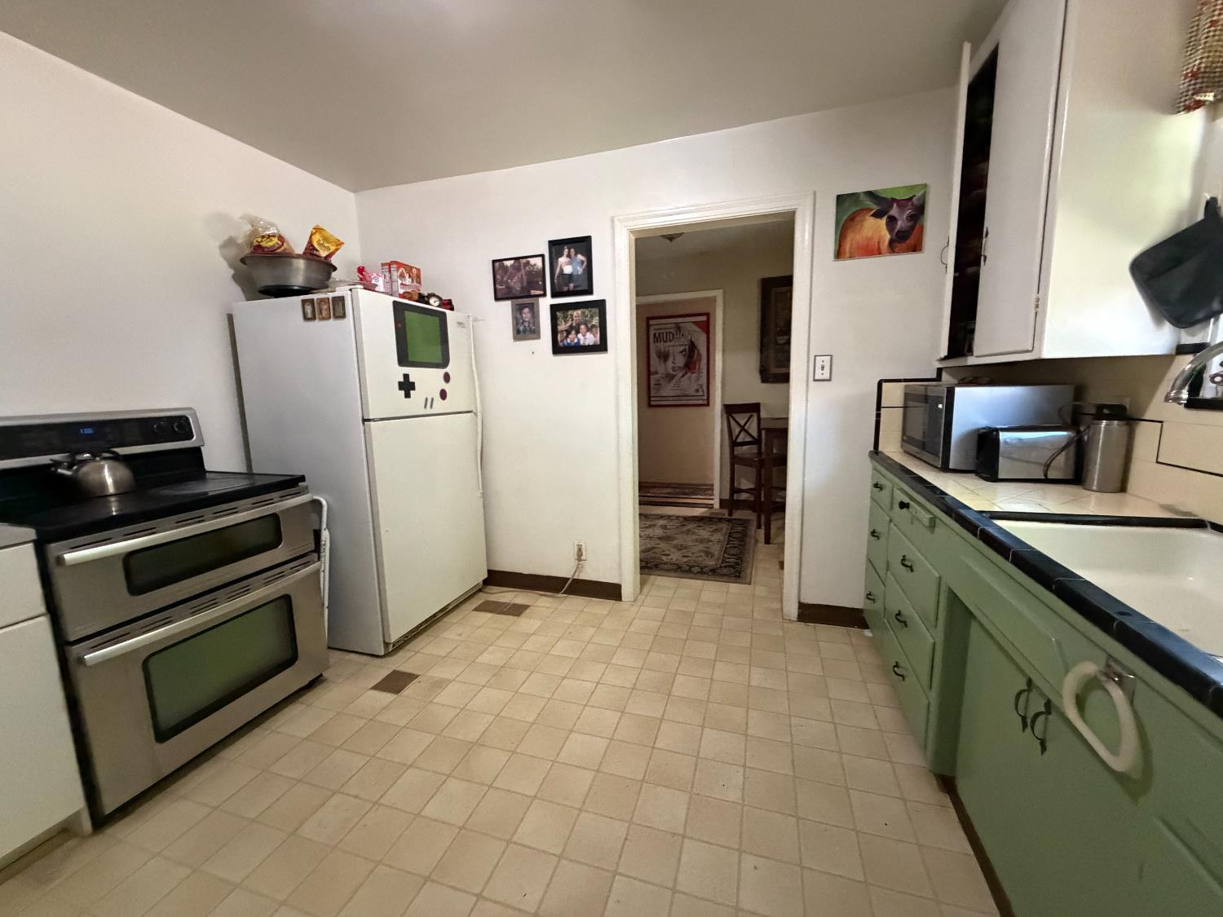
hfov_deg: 102.1
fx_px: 495
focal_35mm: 14
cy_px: 458
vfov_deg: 85.7
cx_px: 612
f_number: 2.2
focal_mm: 2.22
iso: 1000
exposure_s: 1/60
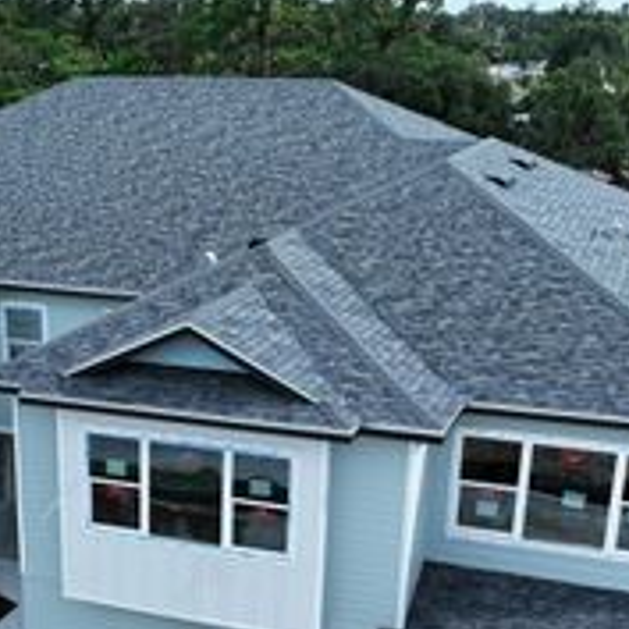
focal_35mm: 60
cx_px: 142
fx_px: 1233
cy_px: 526
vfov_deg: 27.9
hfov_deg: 28.1
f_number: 3.2
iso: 100
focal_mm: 12.29
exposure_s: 1/240
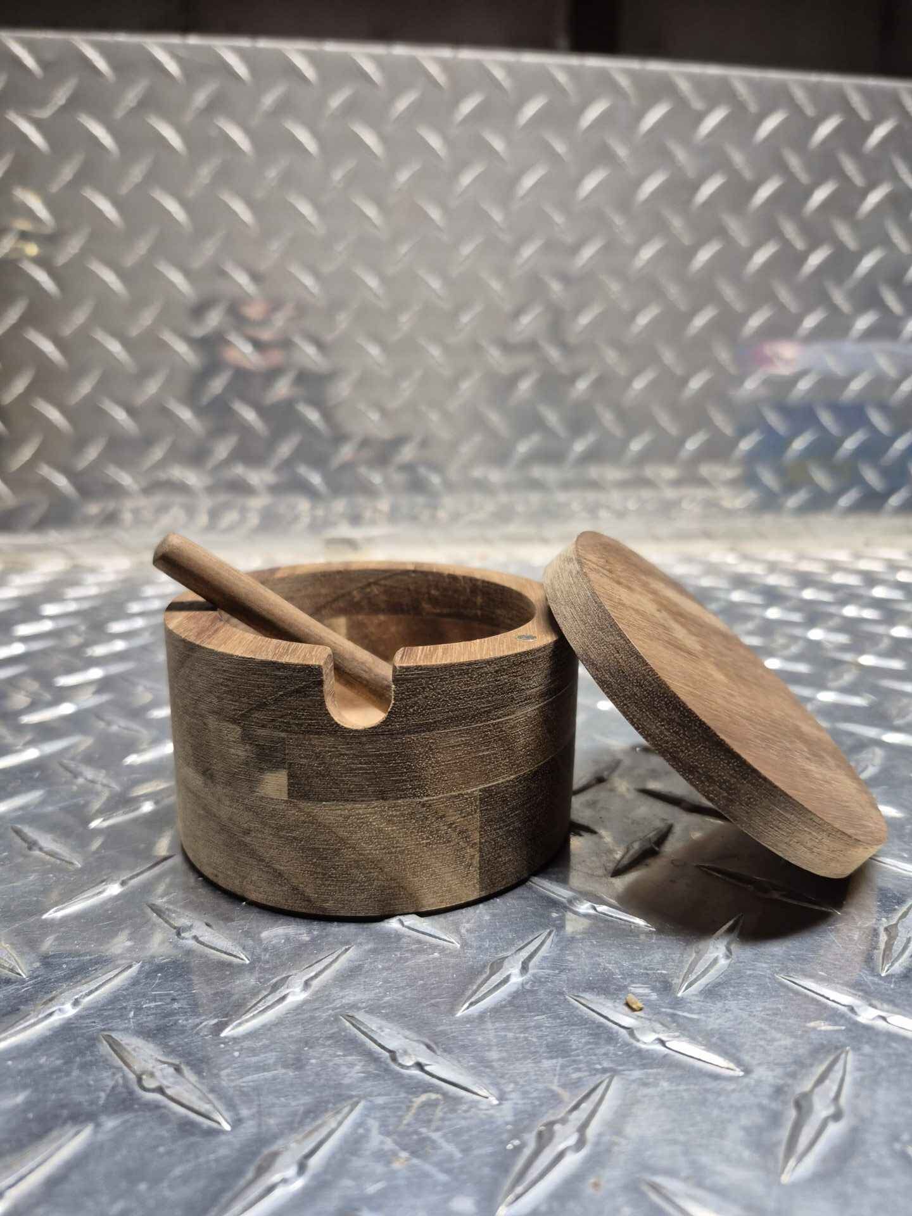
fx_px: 808
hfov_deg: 58.9
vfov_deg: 73.9
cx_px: 456
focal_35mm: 23
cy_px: 608
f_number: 1.8
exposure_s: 1/120
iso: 200
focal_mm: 5.4
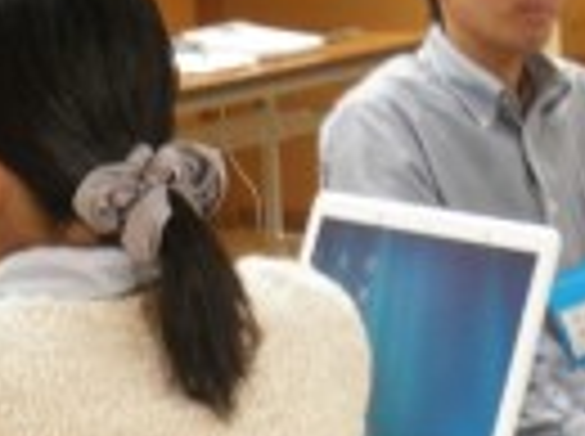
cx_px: 234
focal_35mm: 182
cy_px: 369
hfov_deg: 10.9
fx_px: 3070
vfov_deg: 8.1
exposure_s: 1/6
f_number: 4.5
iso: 200
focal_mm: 10.4
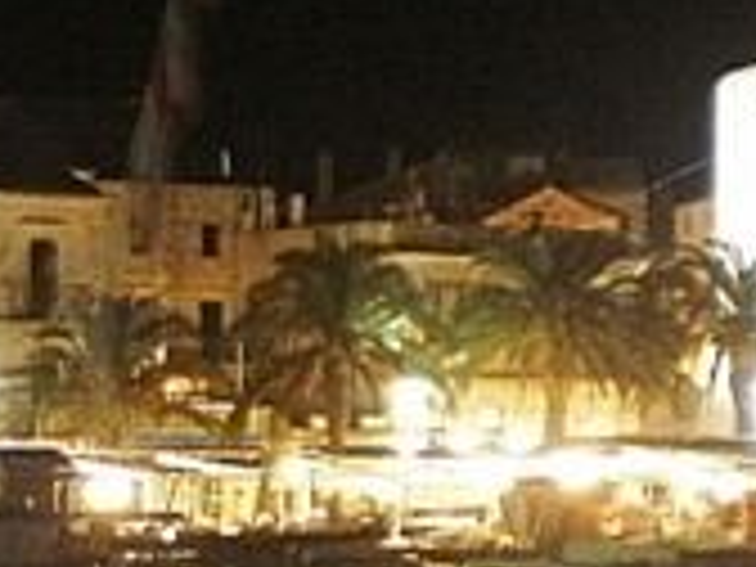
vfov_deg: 8.2
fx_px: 3953
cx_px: -482
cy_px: 572
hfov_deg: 10.4
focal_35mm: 181
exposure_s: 2
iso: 250
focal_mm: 6.3
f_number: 3.1
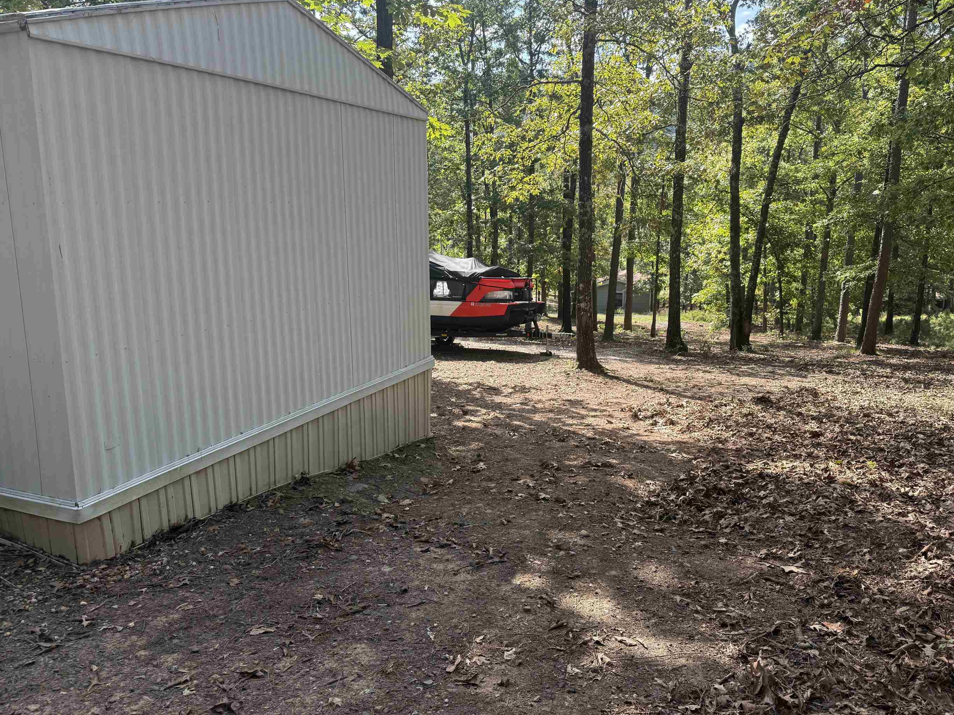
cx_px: 515
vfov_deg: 51.3
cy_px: 336
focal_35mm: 27
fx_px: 744
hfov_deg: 65.2
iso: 80
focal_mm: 6.76
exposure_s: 1/521
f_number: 1.78
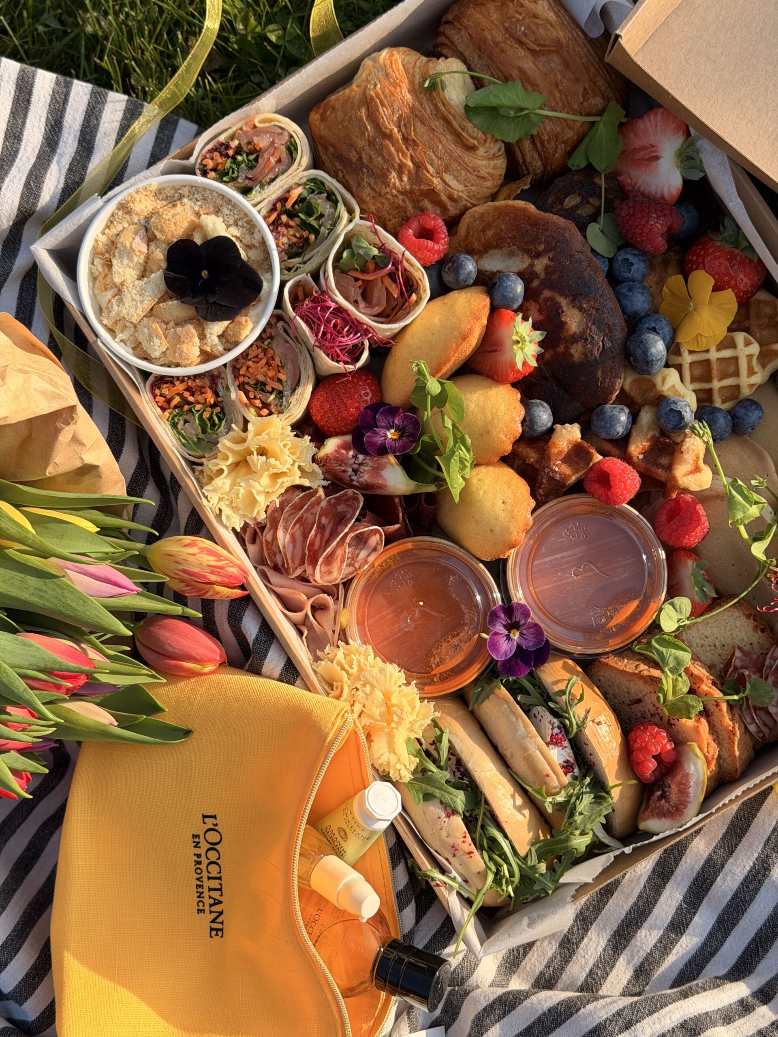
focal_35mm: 48
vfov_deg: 39.7
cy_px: 518
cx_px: 389
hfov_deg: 30.3
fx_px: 1438
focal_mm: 6.76
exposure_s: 1/2033
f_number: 1.78
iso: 64
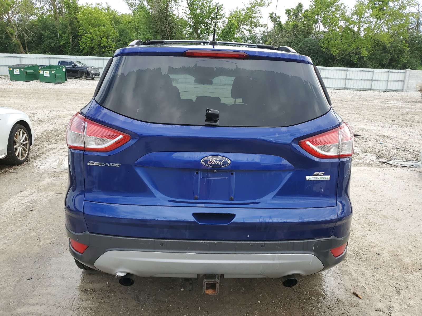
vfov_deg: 53.1
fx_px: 317
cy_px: 158
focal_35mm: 26
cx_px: 211
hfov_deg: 67.3
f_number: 1.5
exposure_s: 1/833
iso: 50
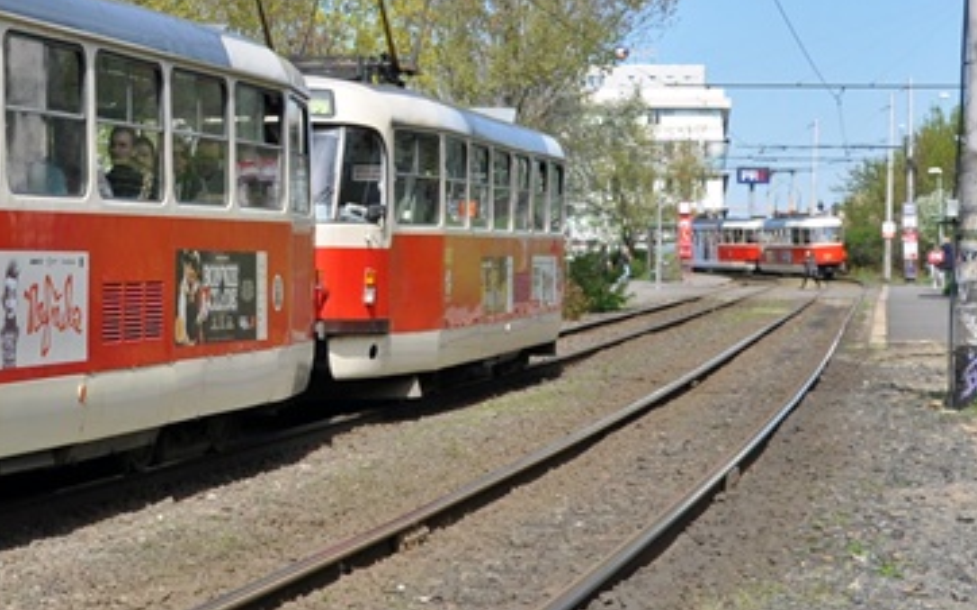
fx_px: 2023
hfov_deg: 25.1
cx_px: -113
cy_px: 81
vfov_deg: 16.9
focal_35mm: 76
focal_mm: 18
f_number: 6.3
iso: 400
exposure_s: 1/1600
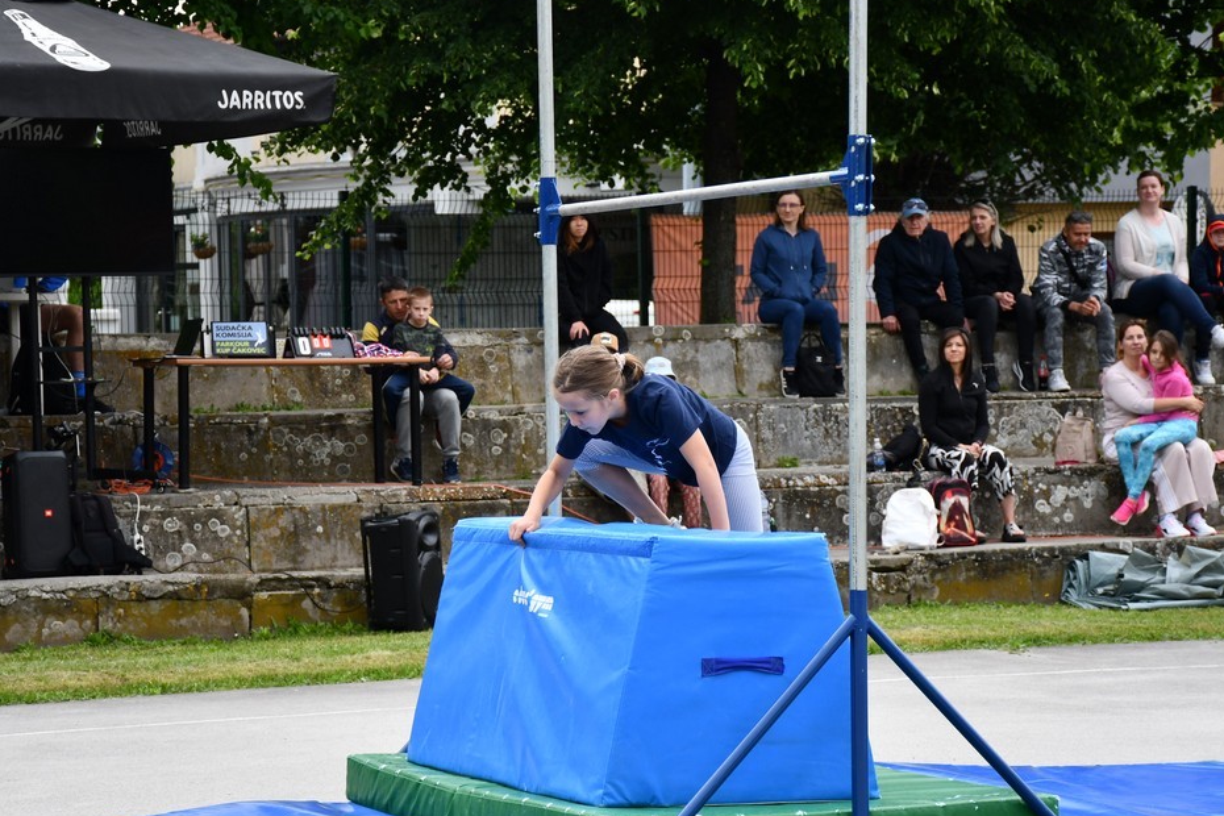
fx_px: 3706
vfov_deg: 12.6
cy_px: 430
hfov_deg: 18.8
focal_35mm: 109
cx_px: 588
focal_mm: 66
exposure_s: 1/500
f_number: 5
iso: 400
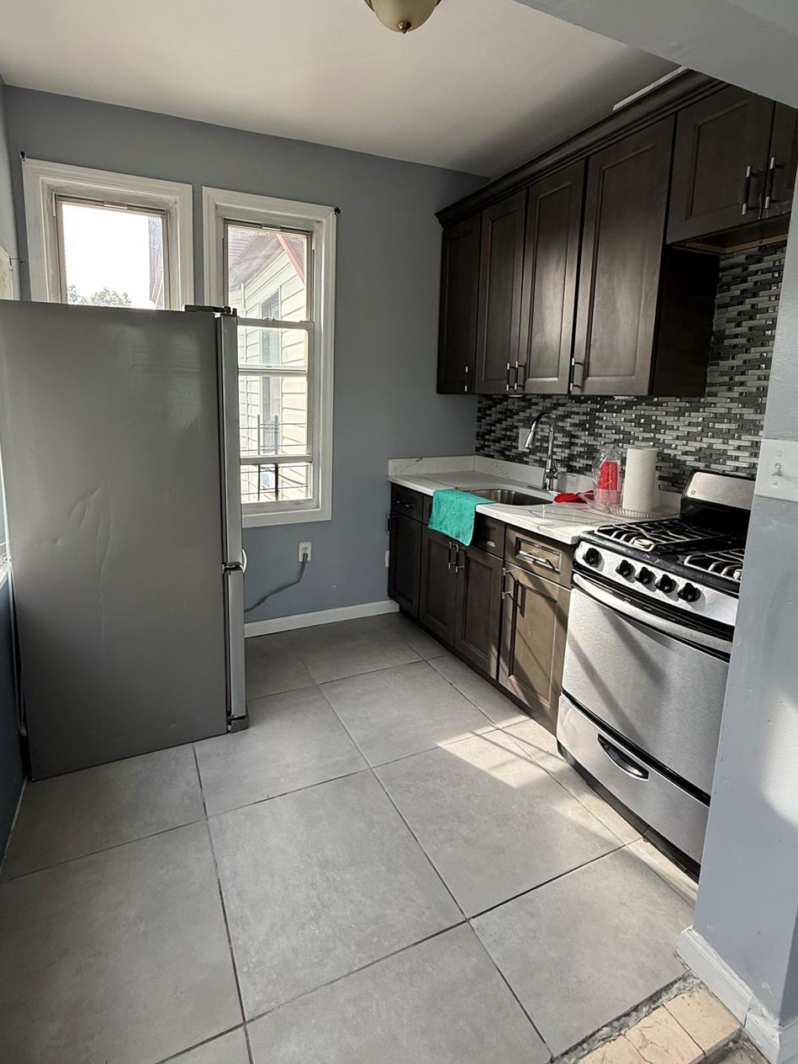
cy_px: 473
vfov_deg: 90.7
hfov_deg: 74.4
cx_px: 345
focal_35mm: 17
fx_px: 522
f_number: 2.2
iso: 64
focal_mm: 2.22
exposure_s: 1/125
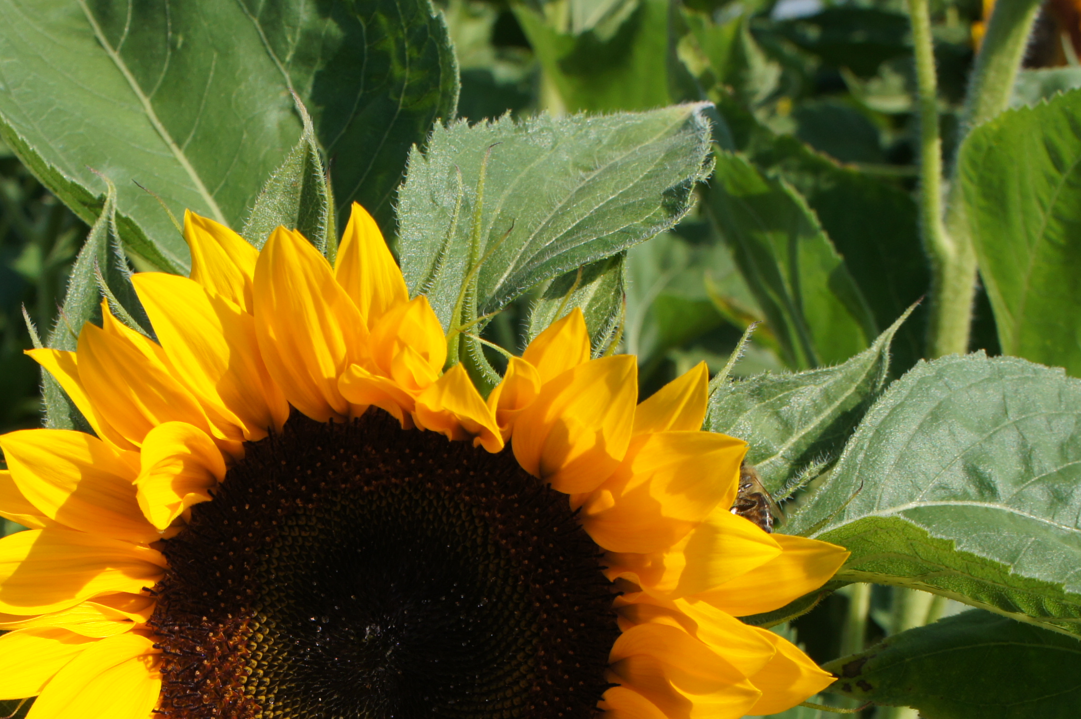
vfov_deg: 20.6
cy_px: 689
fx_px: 1921
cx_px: 398
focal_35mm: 64
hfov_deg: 31.3
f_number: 8
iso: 200
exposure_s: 1/500
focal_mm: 21
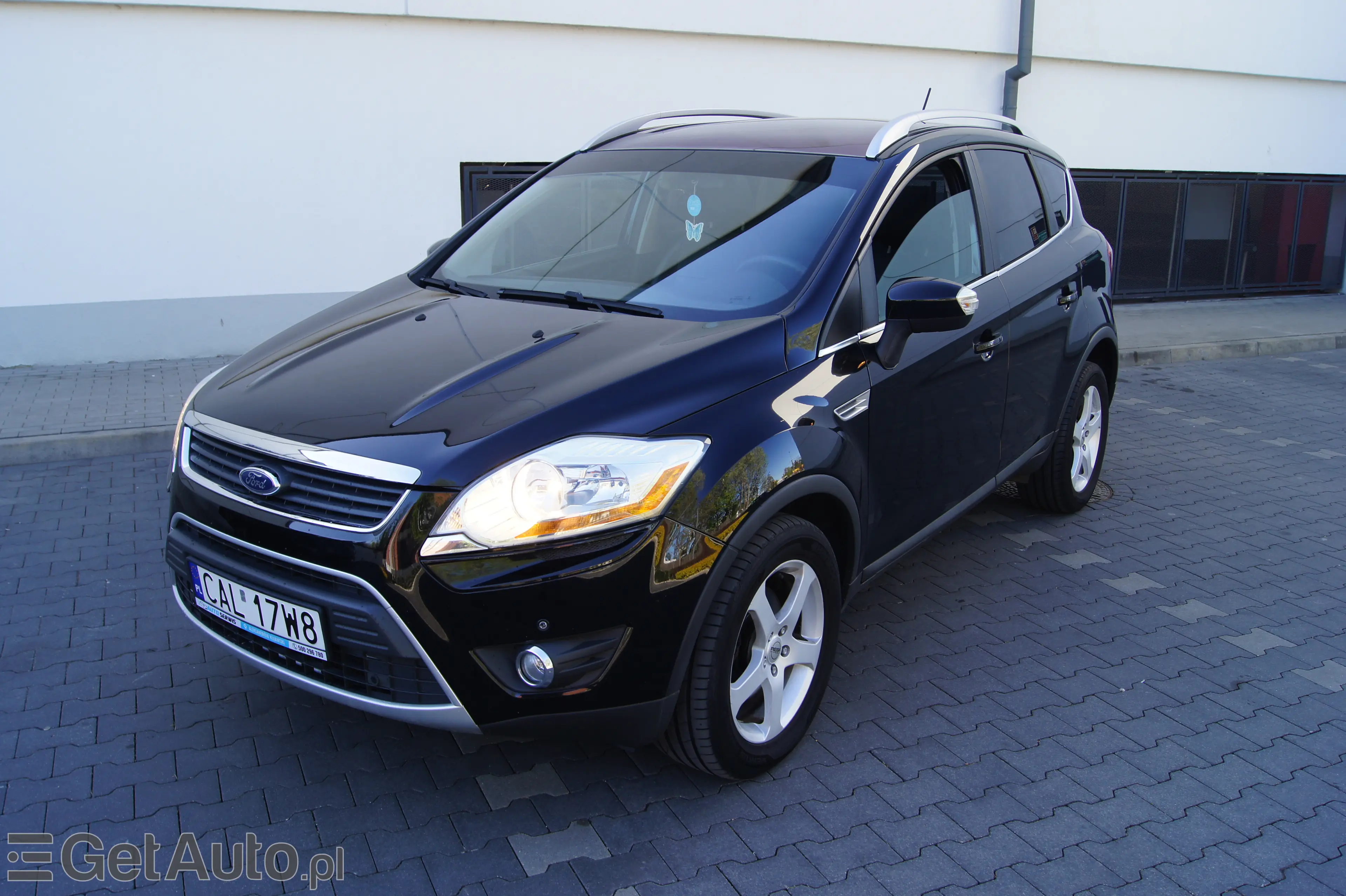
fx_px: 1121
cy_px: 448
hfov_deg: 62.0
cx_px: 673
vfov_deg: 43.6
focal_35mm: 30
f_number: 6.3
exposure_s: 1/50
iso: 100
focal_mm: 20
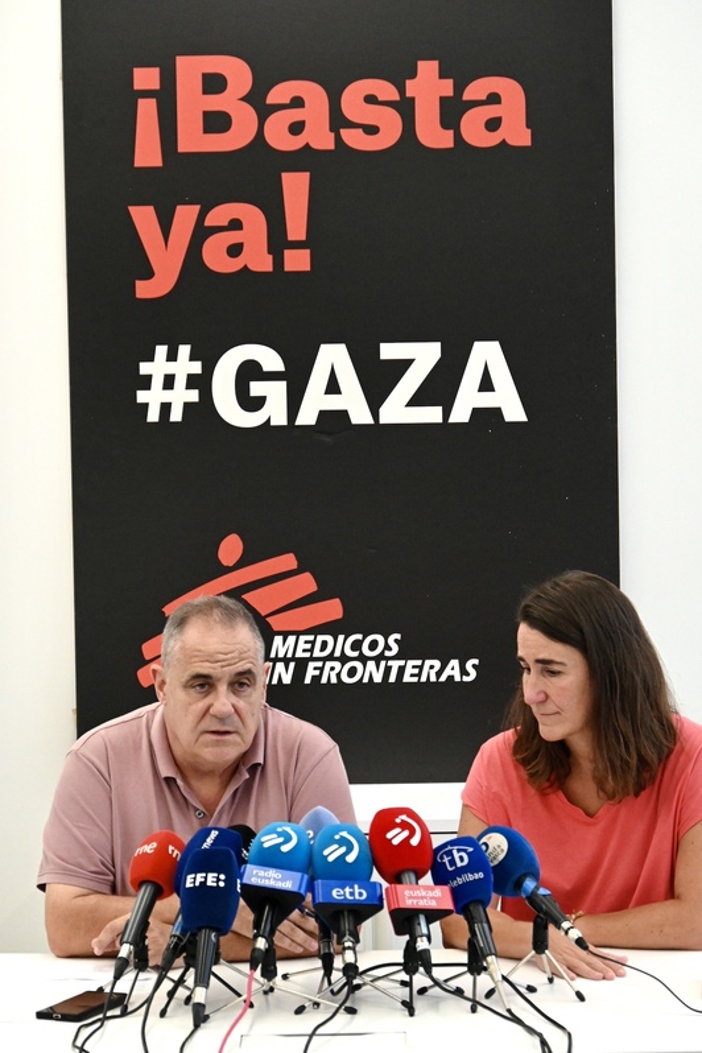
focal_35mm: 135
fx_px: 3948
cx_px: 351
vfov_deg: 15.2
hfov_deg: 10.2
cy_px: 526
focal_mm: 135
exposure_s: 1/160
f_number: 6.3
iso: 4000
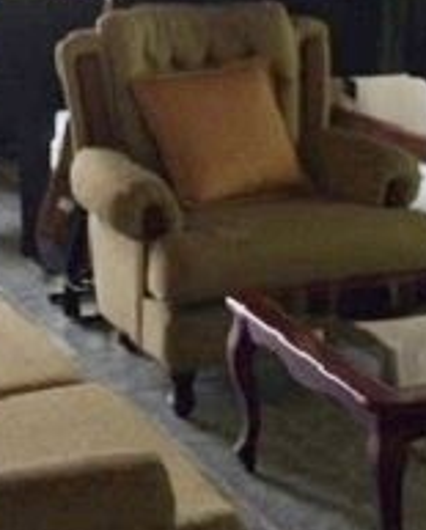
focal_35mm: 103
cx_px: 47
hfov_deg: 14.8
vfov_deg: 17.6
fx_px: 1619
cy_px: -129
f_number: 2.2
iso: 50
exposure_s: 1/60
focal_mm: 4.15
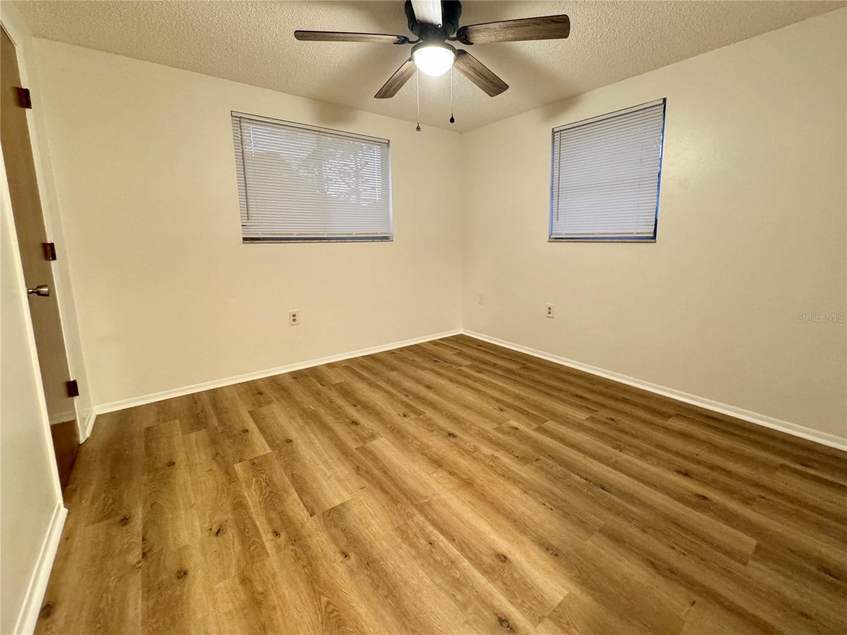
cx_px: 424
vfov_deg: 85.7
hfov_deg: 102.1
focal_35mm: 14
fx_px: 343
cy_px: 318
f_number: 2.2
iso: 1000
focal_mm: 2.22
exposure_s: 1/60
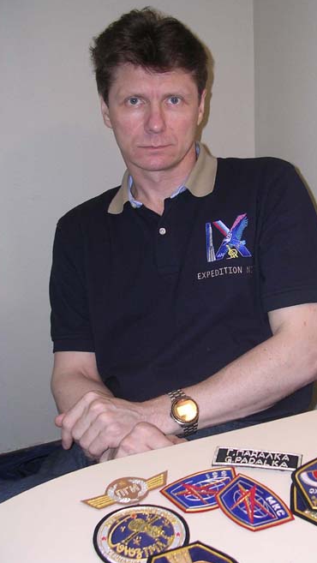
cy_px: 283
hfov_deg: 28.2
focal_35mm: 42
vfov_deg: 48.3
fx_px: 627
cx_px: 207
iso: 100
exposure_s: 1/60.1
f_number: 2.8
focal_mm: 5.8
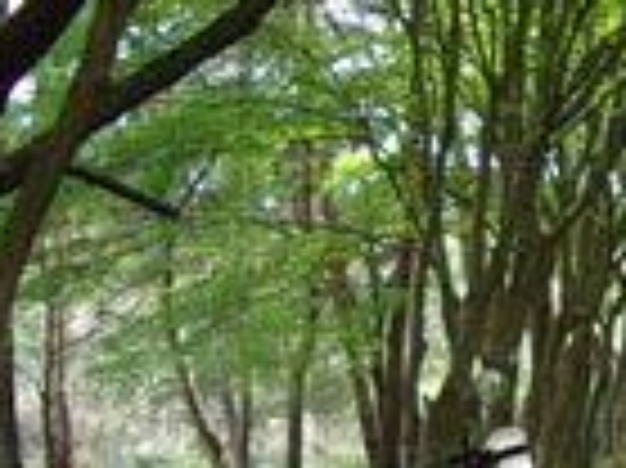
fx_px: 2222
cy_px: 441
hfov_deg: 15.2
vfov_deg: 11.9
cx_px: 851
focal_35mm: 123
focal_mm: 5.8
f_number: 2.6
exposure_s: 1/160
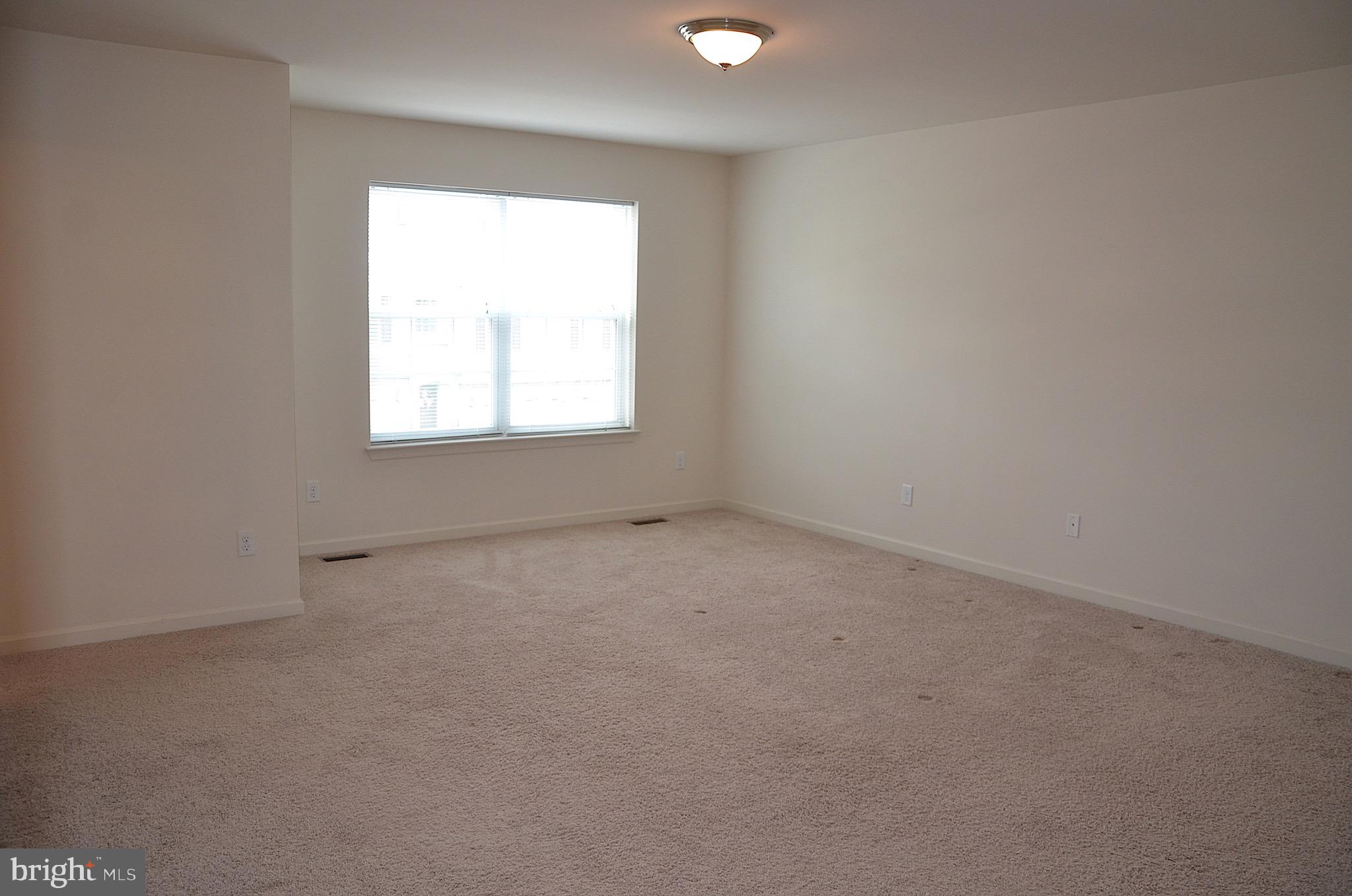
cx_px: 676
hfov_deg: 67.5
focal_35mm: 27
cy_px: 448
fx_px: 1012
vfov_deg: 47.7
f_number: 3.5
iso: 560
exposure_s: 1/125
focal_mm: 18
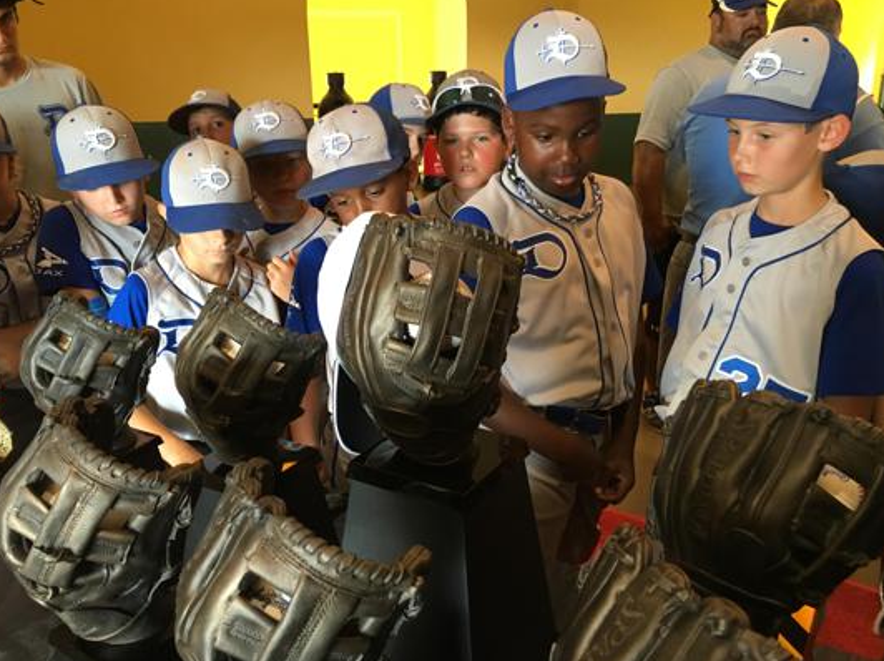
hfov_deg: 60.0
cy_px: 330
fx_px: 765
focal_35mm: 30
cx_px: 437
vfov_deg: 46.7
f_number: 2.2
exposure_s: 1/30
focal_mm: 4.15
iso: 125
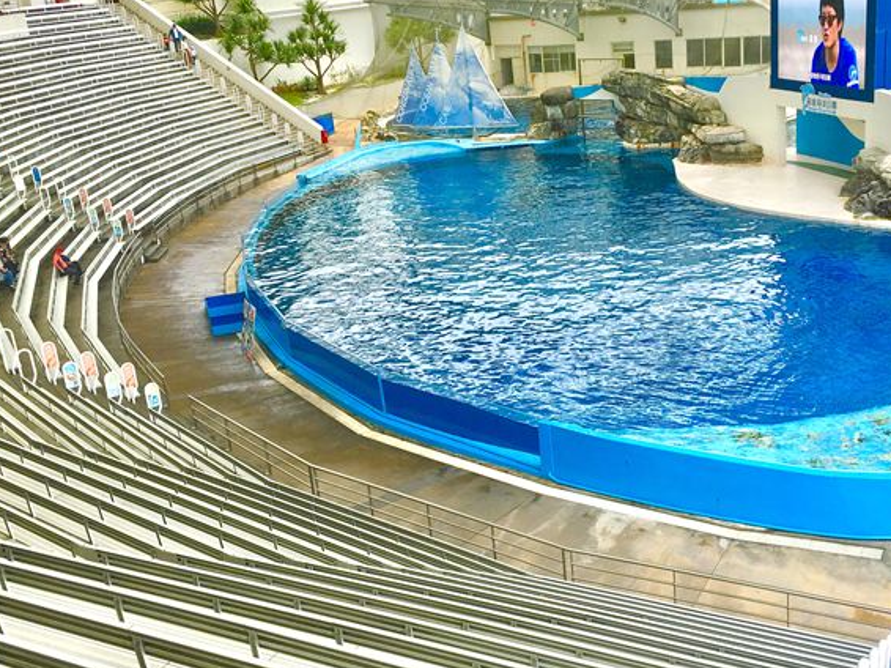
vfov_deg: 35.1
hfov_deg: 45.5
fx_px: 1055
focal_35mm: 41
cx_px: 535
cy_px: 318
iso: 25
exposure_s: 1/884
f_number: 2.2
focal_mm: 4.15
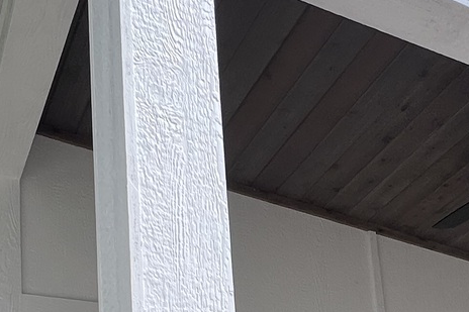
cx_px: 352
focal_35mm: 56
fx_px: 729
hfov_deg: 34.9
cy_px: 452
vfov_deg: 20.9
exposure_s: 1/1206
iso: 32
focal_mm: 1.57
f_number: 1.8
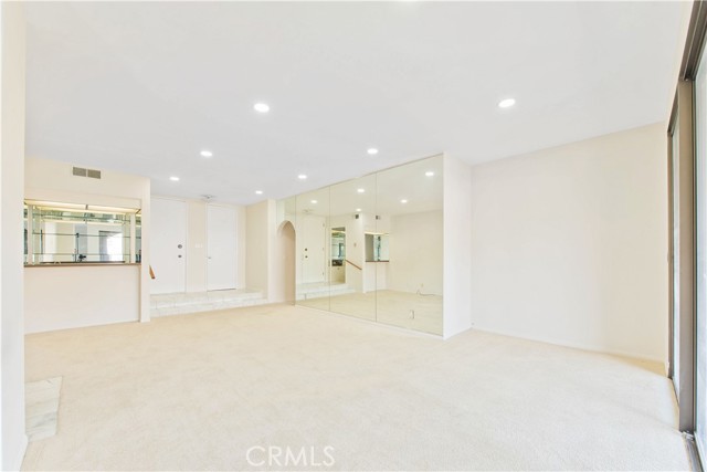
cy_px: 236
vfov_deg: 81.2
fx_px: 275
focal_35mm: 14
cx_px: 354
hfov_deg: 104.2
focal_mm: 14
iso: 400
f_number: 5.6
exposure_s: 1/30
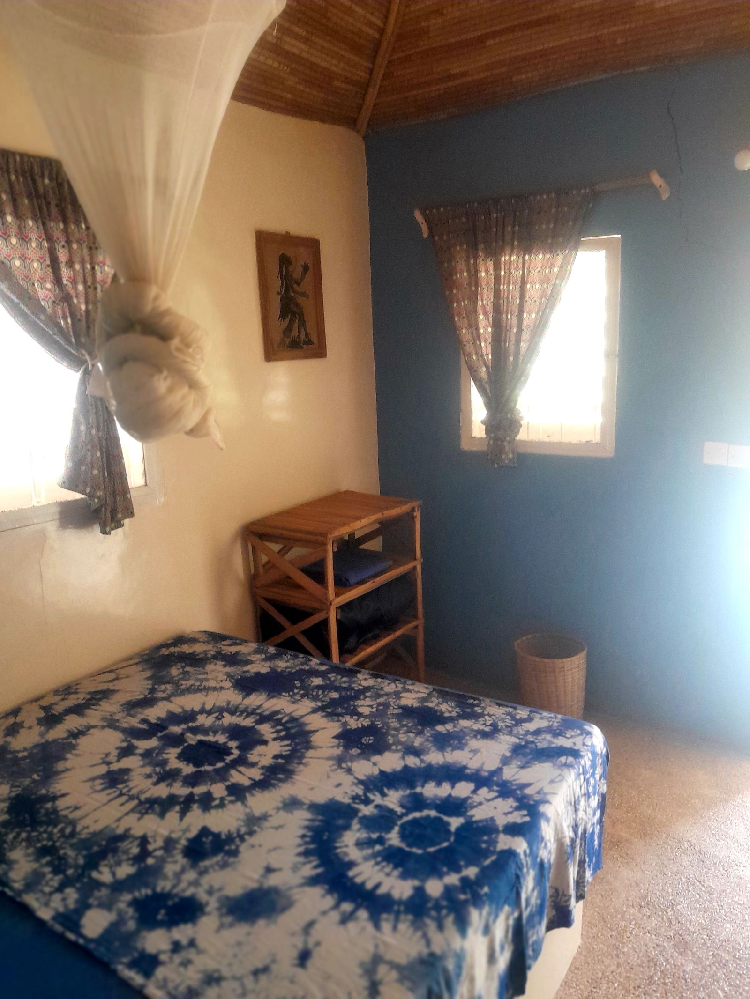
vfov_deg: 65.3
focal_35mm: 27
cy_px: 500
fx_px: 780
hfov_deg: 51.4
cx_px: 375
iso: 320
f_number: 1.8
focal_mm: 4
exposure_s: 1/33
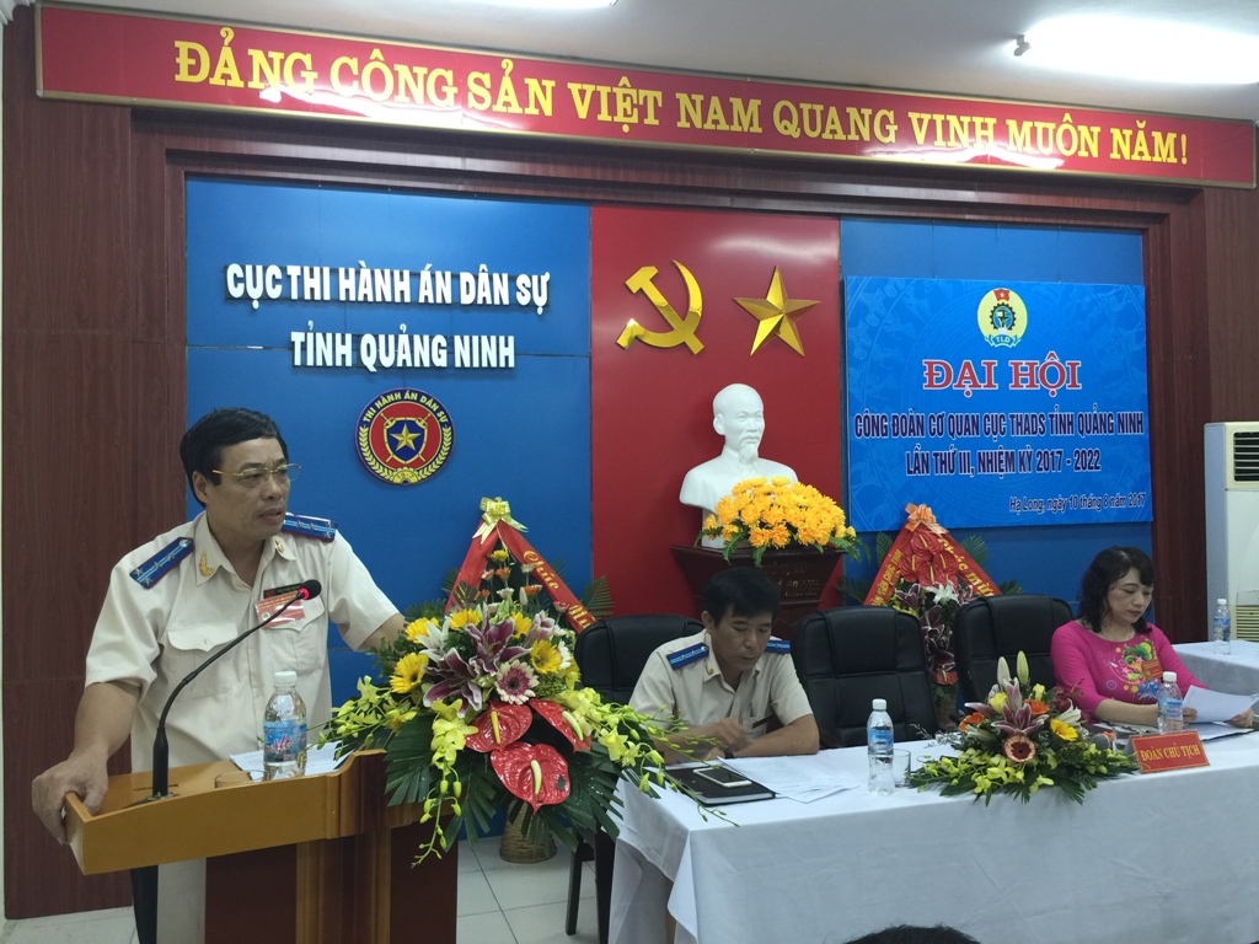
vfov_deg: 48.2
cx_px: 630
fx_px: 1055
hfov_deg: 61.7
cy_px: 472
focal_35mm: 29
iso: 50
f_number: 2.2
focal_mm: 4.15
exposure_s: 1/17
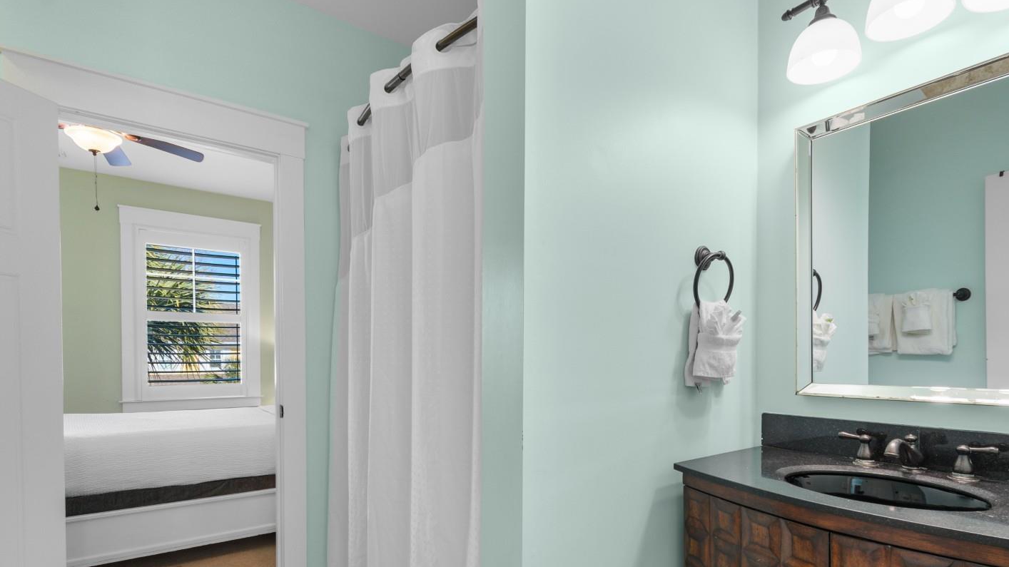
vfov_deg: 60.3
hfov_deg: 92.1
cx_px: 572
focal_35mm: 18
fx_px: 482
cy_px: 348
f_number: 4.5
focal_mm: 10
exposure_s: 1/15
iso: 100
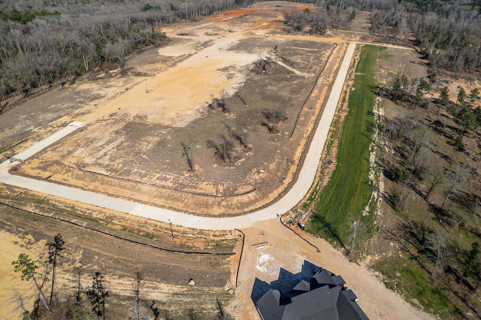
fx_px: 334
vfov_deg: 51.2
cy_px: 169
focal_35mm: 25
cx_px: 258
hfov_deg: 71.4
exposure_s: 1/4000
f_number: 2.8
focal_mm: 8.38
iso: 100
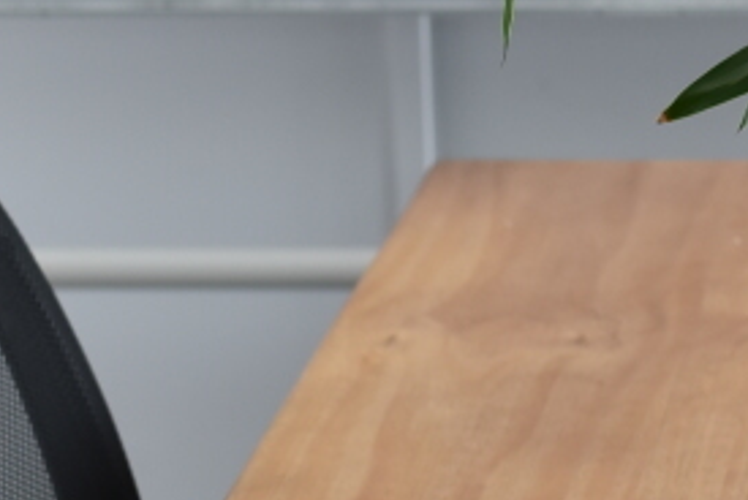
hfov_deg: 10.5
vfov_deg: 7.3
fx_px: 3869
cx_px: 1232
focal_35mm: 186
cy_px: -149
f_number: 4
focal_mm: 50
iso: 640
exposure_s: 1/60
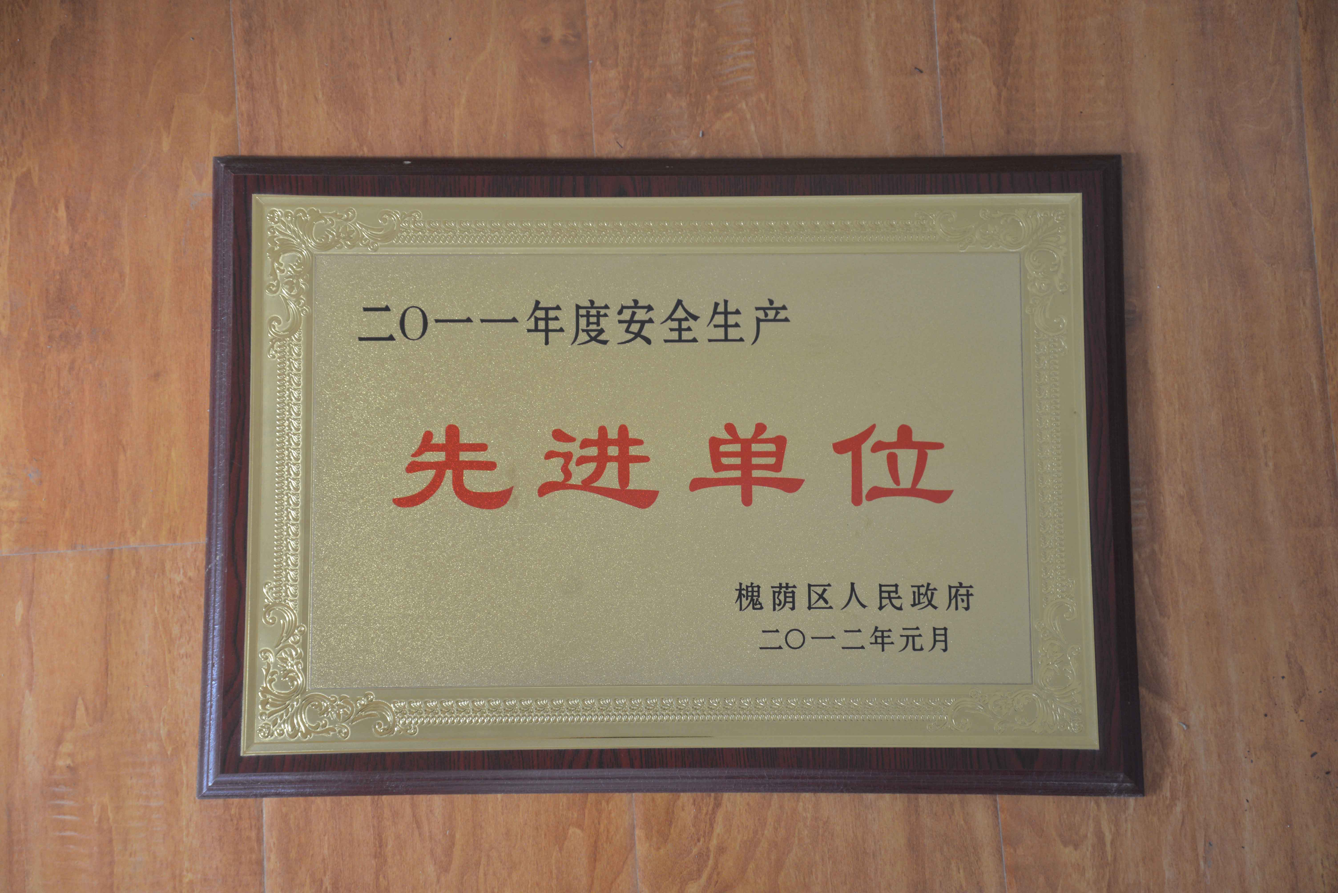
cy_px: 446
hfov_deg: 30.5
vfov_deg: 20.6
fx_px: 2454
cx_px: 669
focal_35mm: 66
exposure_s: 1/30
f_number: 4.5
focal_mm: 66
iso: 1100
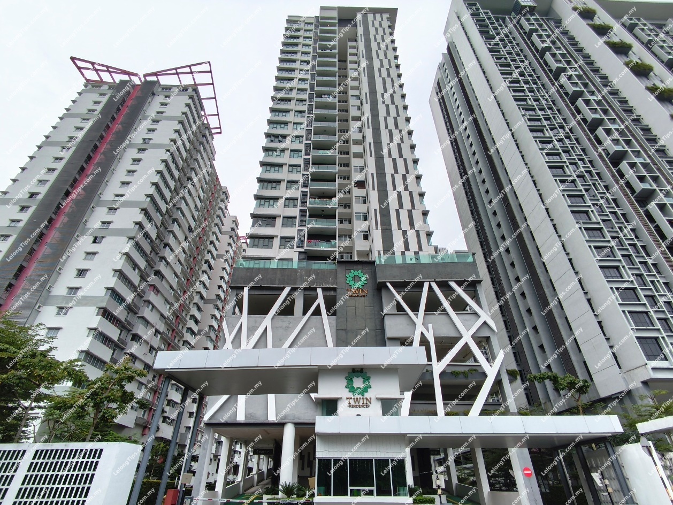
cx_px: 336
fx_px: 292
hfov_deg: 98.2
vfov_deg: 81.8
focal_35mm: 15
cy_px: 252
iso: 50
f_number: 2.2
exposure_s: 1/100
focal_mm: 1.65
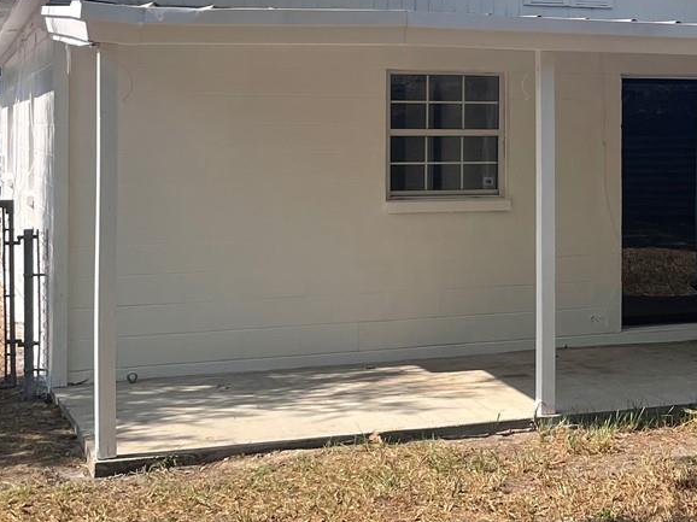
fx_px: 1449
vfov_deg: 20.2
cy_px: 110
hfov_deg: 25.8
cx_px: 687
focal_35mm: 72
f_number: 1.6
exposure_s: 1/2618
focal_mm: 4.2
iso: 32
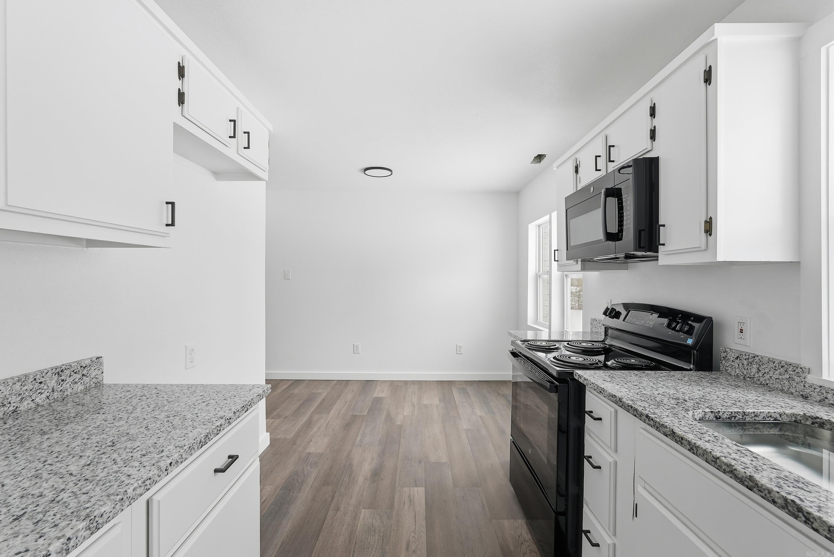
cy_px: 278
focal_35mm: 16
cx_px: 417
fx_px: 371
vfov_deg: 73.8
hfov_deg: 96.7
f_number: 9
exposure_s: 1/40
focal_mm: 16
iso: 250
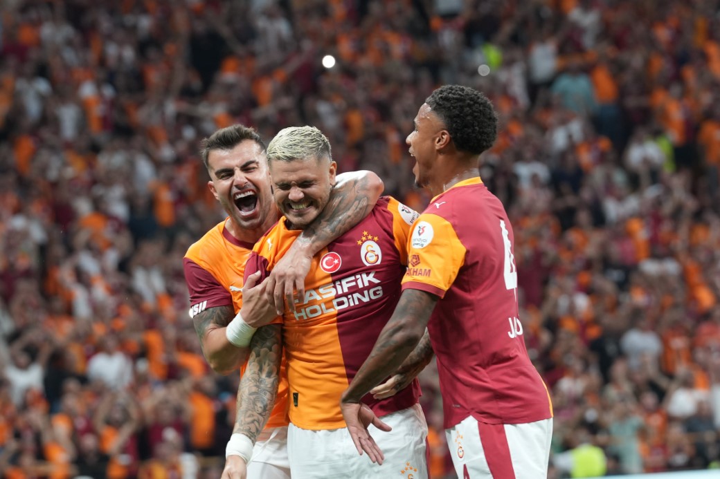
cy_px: 240
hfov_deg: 6.9
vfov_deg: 4.6
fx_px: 5999
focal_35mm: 300
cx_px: 360
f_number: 5
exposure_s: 1/400
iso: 2000
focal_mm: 200
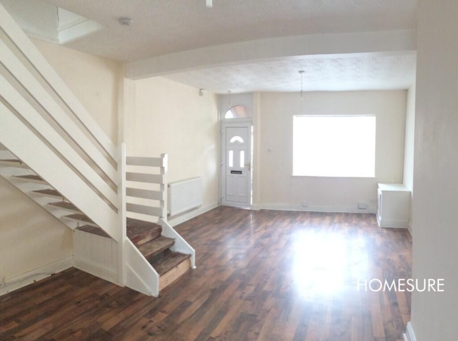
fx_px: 383
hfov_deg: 61.8
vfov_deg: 48.0
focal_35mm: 29
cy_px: 170
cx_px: 229
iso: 500
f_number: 2.2
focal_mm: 4.15
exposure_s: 1/120
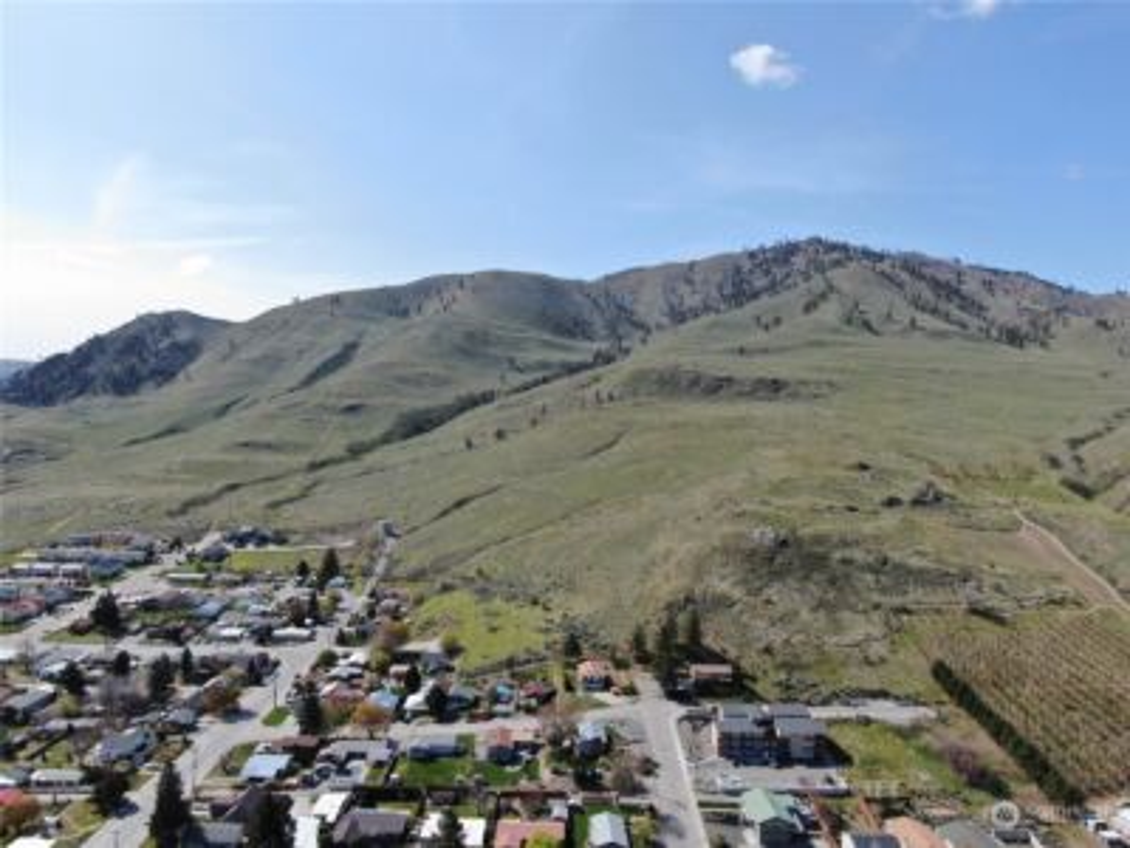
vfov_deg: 56.8
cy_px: 424
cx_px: 565
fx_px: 783
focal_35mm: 24
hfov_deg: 71.6
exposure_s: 1/1250
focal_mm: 4.39
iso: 100
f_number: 2.8
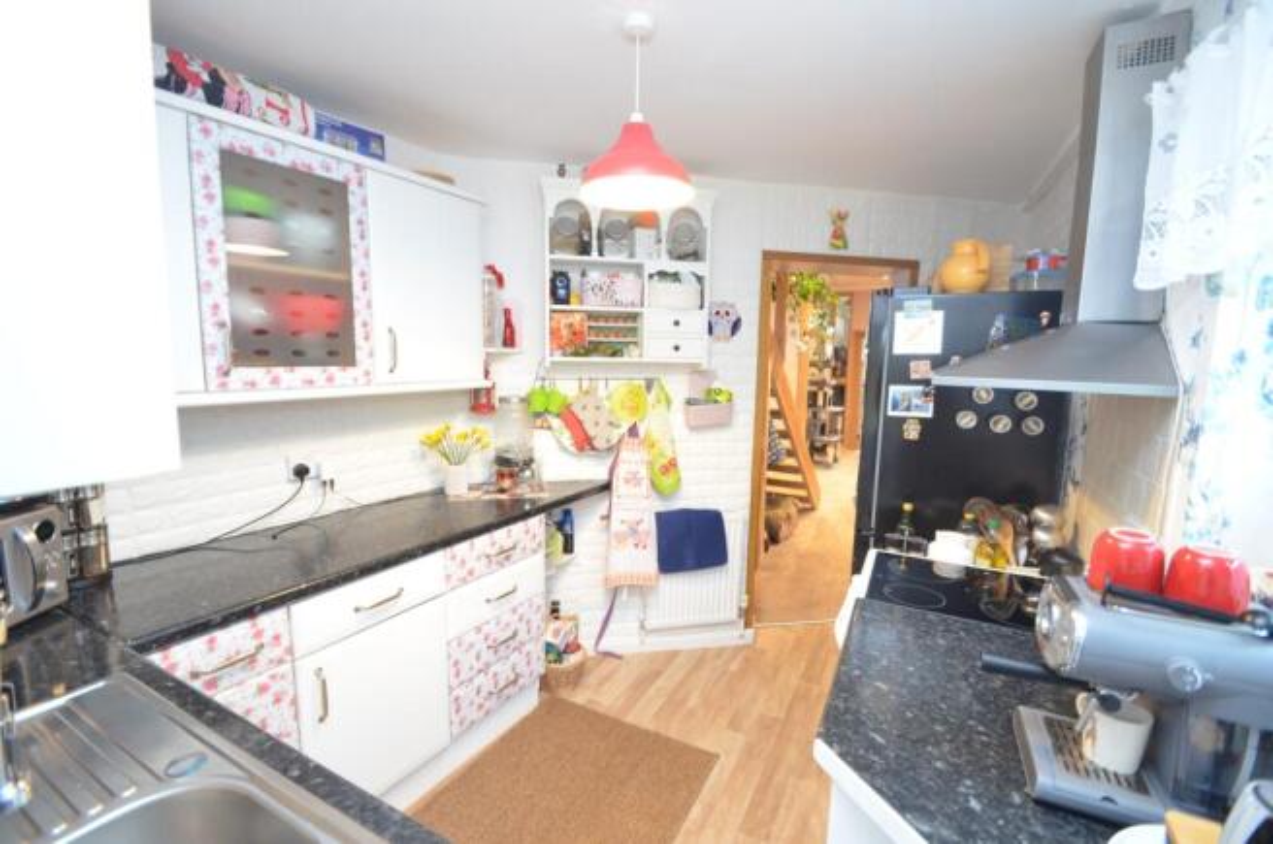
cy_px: 422
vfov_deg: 71.9
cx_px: 636
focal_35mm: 16
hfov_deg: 95.1
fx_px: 582
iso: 1600
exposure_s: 1/30
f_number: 3.5
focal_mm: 11
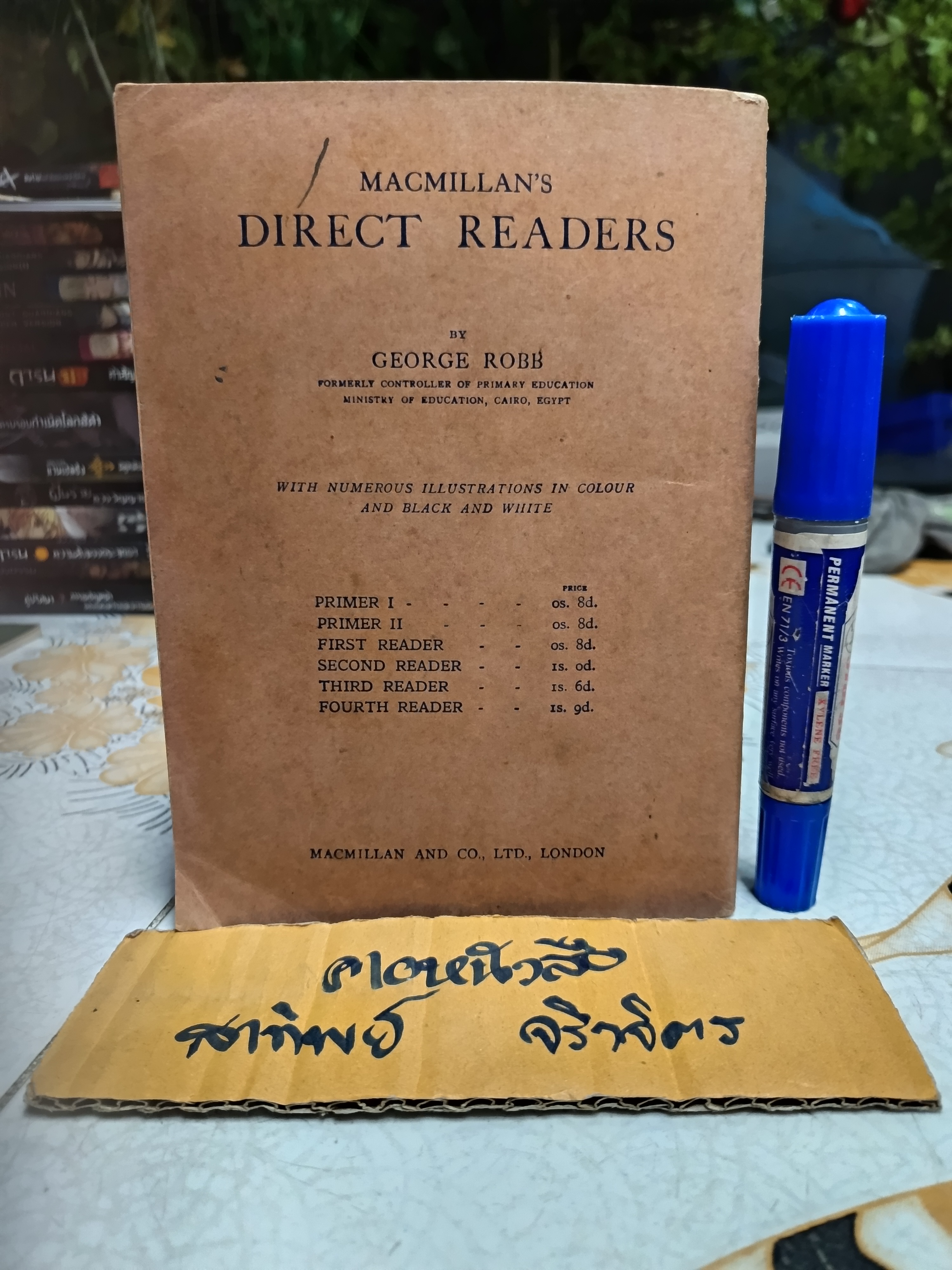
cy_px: 635
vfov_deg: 71.6
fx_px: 880
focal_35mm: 24
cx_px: 476
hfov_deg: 56.8
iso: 1533
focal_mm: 5.31
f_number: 1.7
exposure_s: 1/25
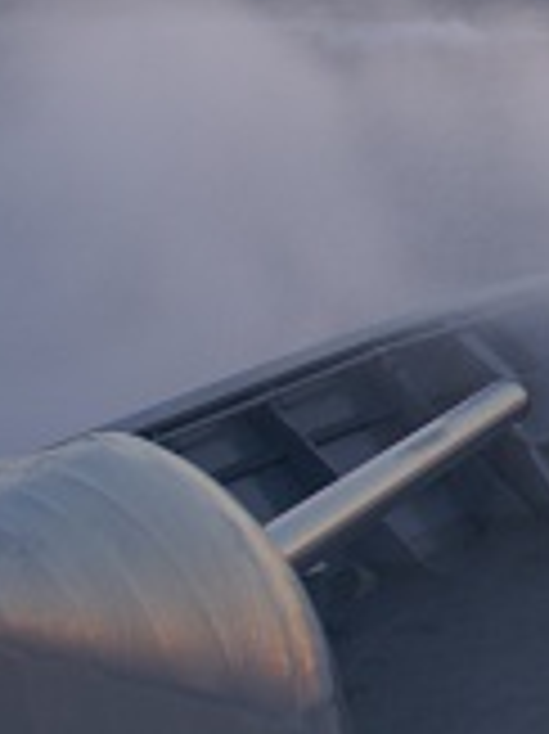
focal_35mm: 248
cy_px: 295
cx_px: 1760
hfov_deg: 5.5
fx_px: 5259
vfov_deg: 8.0
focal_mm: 35
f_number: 5.6
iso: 100
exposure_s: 1/60
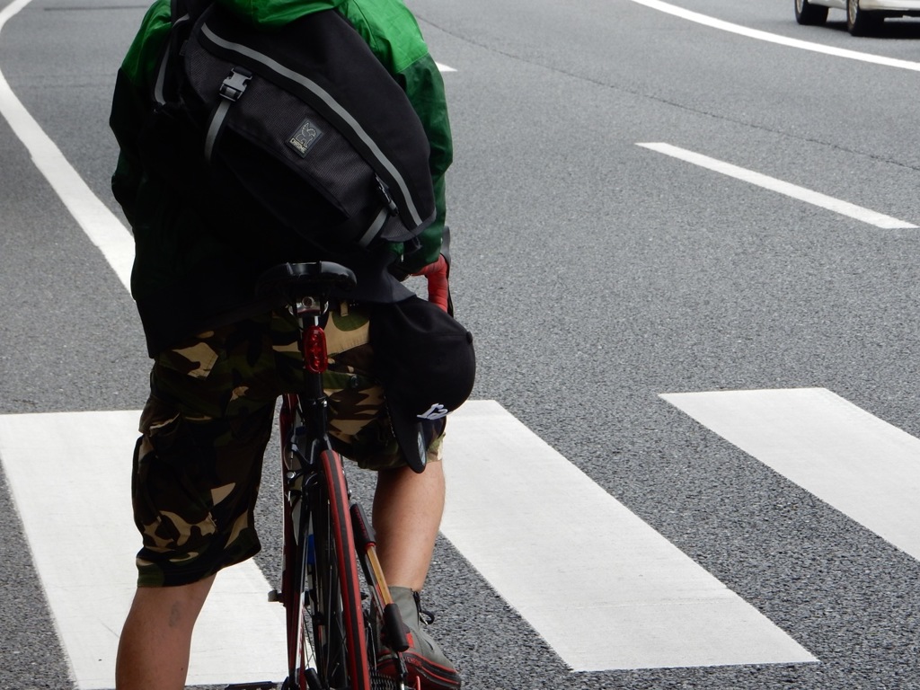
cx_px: 460
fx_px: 5129
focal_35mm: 193
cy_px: 345
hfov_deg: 10.2
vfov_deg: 7.7
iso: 125
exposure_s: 1/250
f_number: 6.3
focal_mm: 34.5
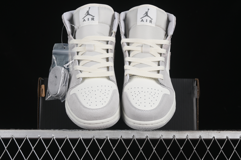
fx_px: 502
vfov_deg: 18.2
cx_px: 120
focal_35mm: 75
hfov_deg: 27.0
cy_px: 80
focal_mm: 50
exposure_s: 1/80
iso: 160
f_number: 8
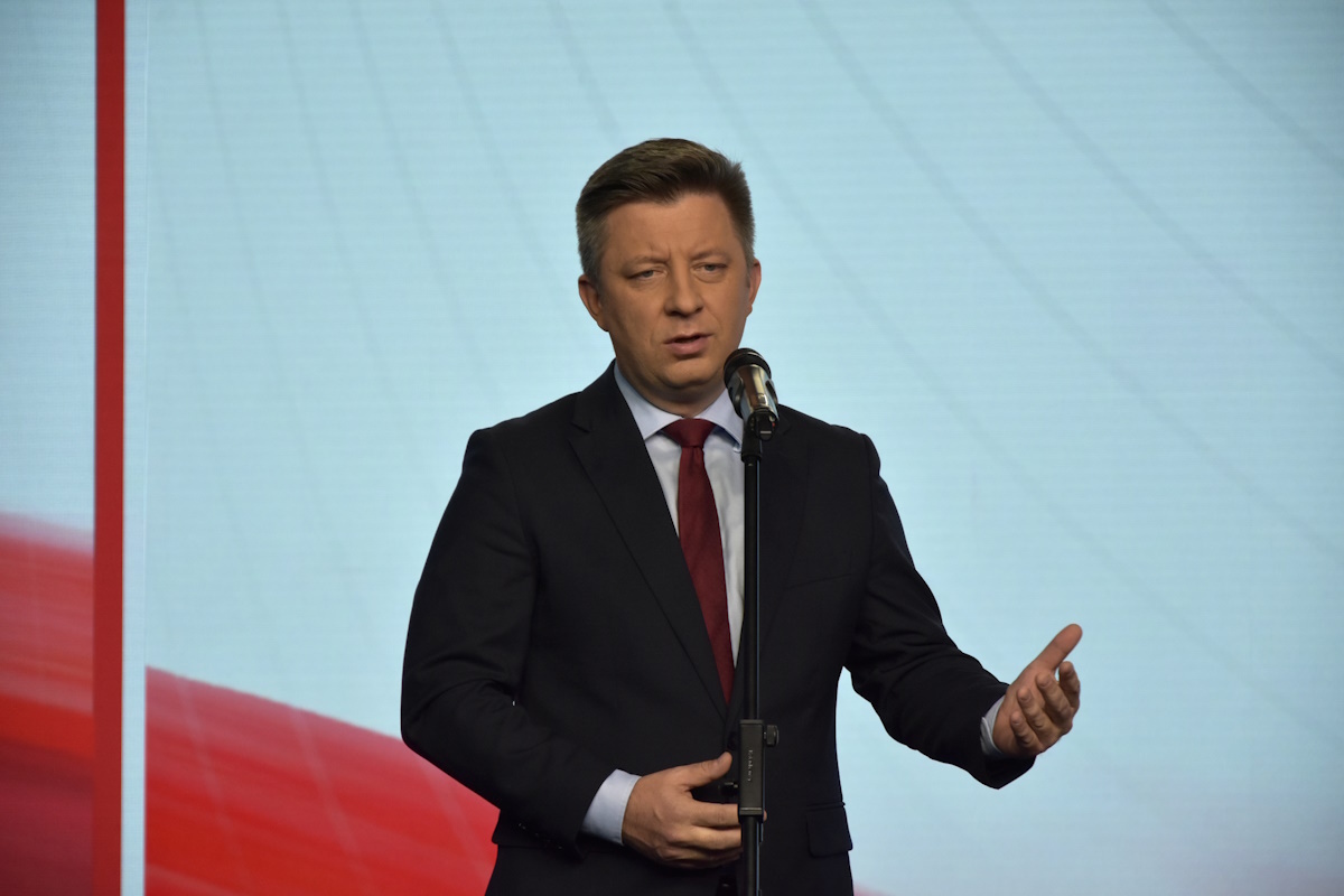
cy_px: 448
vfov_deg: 8.7
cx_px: 672
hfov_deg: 13.0
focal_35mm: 158
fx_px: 5880
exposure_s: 1/250
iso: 1000
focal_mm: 105
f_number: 5.6
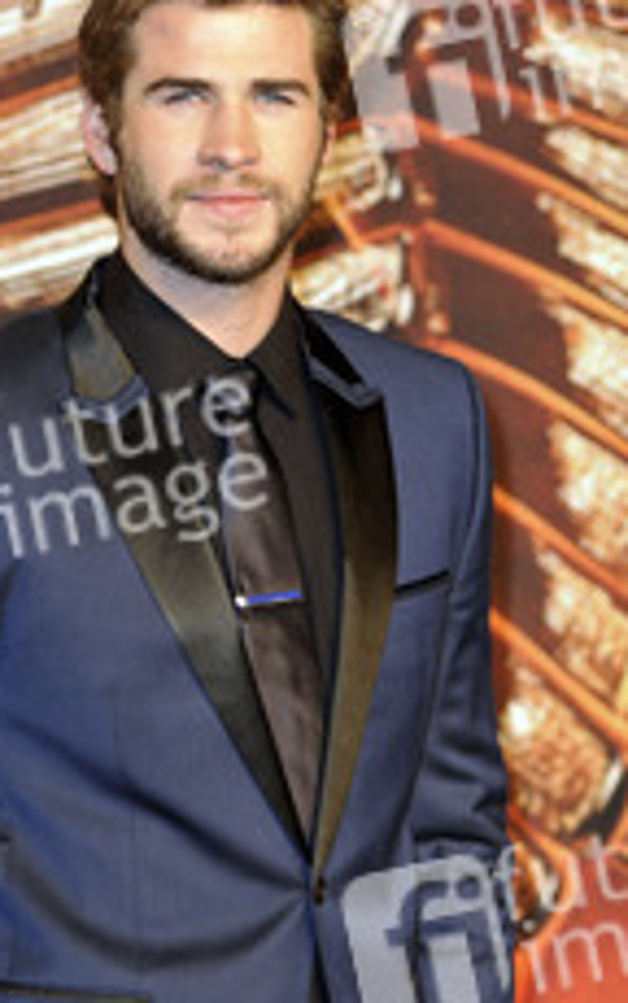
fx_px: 5826
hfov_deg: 6.2
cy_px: 702
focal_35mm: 213
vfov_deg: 9.8
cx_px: 172
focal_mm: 120
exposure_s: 1/80
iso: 800
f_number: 5
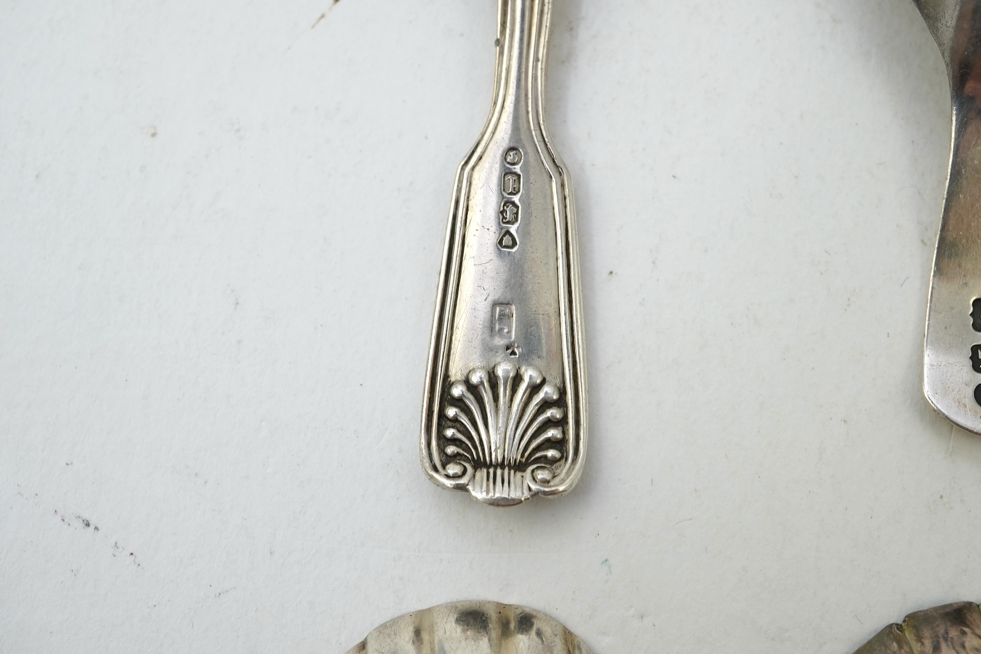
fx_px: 1226
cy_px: 327
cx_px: 490
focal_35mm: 45
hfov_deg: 43.6
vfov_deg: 29.9
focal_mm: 30
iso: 320
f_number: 13
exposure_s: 1/50
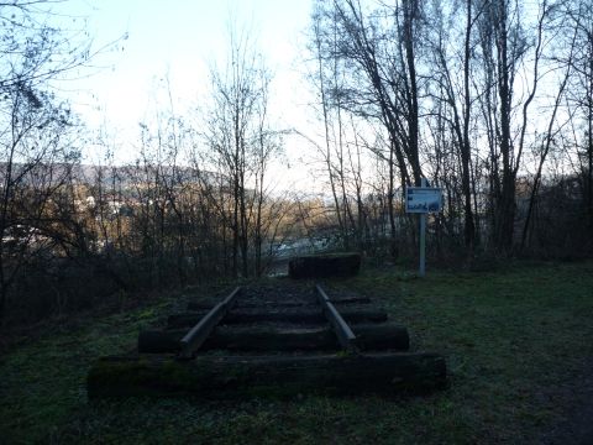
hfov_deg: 56.8
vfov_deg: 44.2
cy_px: 222
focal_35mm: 32
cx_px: 296
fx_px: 548
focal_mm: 5.2
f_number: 4
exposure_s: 1/100
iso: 100
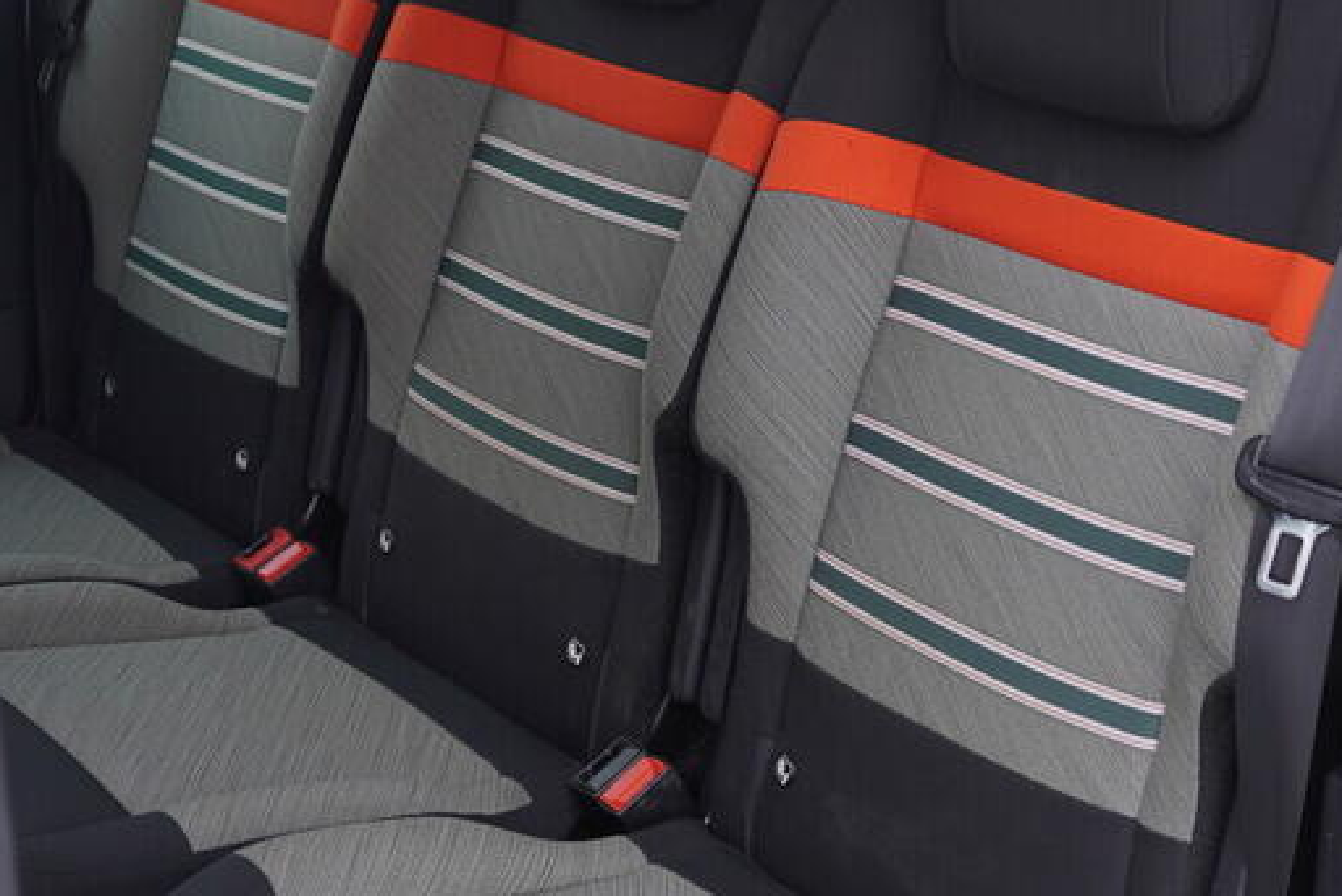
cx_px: 663
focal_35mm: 72
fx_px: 2685
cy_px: 449
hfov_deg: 28.1
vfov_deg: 19.0
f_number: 3.2
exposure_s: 1/50
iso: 125
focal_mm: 24
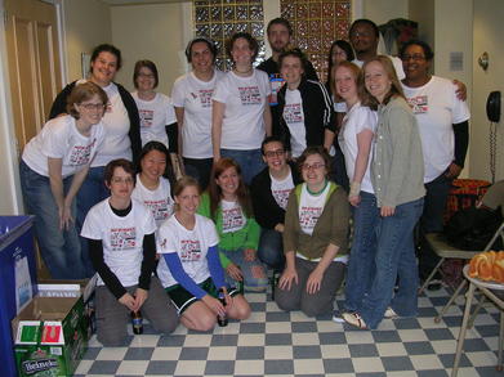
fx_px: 553
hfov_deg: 49.0
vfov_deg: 37.7
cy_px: 188
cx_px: 252
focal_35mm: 38
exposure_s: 1/60.1
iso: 111
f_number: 2.8
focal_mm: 5.8
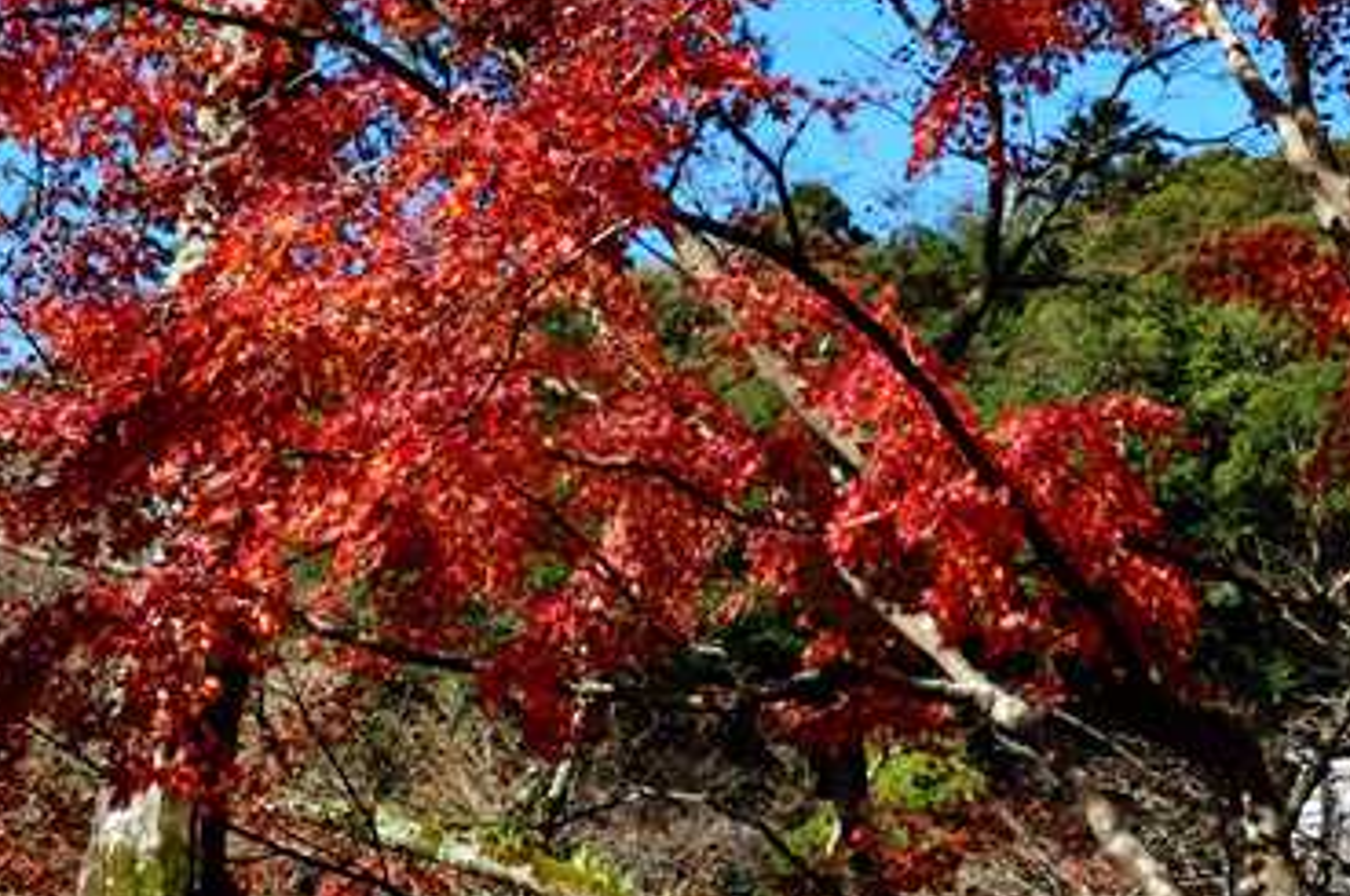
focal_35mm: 91
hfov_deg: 22.4
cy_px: 485
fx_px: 3408
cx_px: 790
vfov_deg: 15.0
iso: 1250
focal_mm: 28
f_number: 11
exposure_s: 1/500
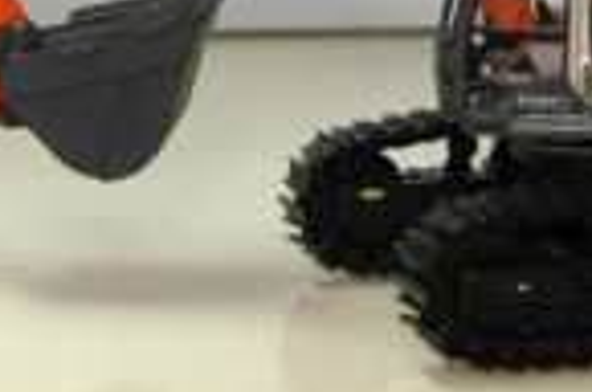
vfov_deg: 7.6
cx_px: 425
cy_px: -120
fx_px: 2904
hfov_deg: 11.6
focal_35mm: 177
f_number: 8
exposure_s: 1/10
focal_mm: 38
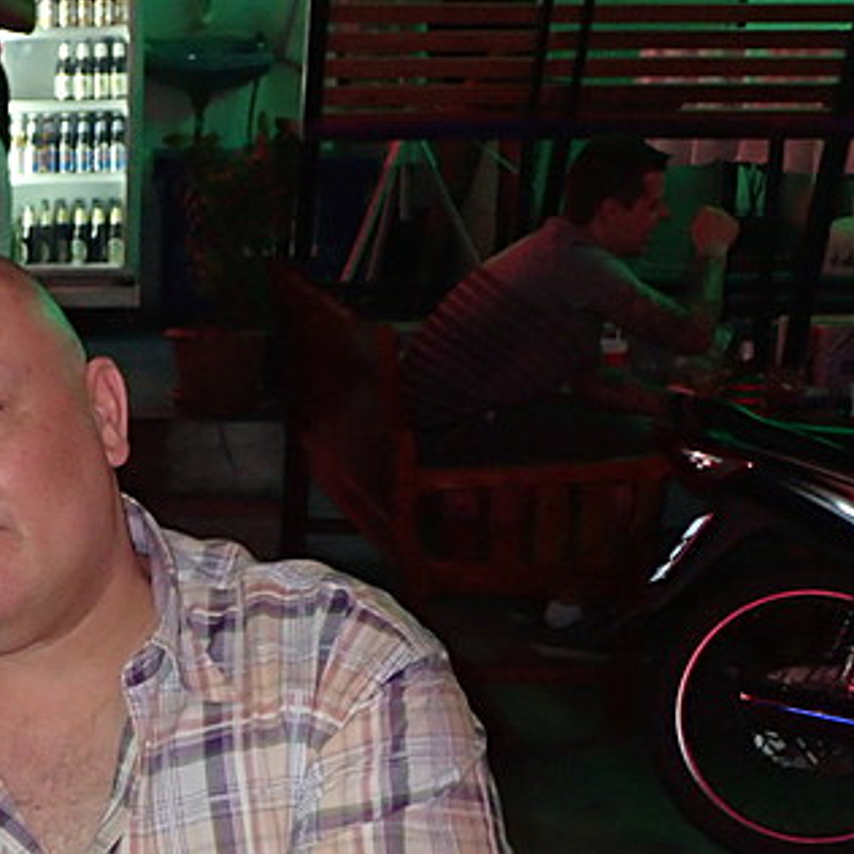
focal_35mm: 85
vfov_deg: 20.1
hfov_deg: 19.3
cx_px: -162
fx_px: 2372
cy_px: 703
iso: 640
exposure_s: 1/40
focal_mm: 6.86
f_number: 2.7
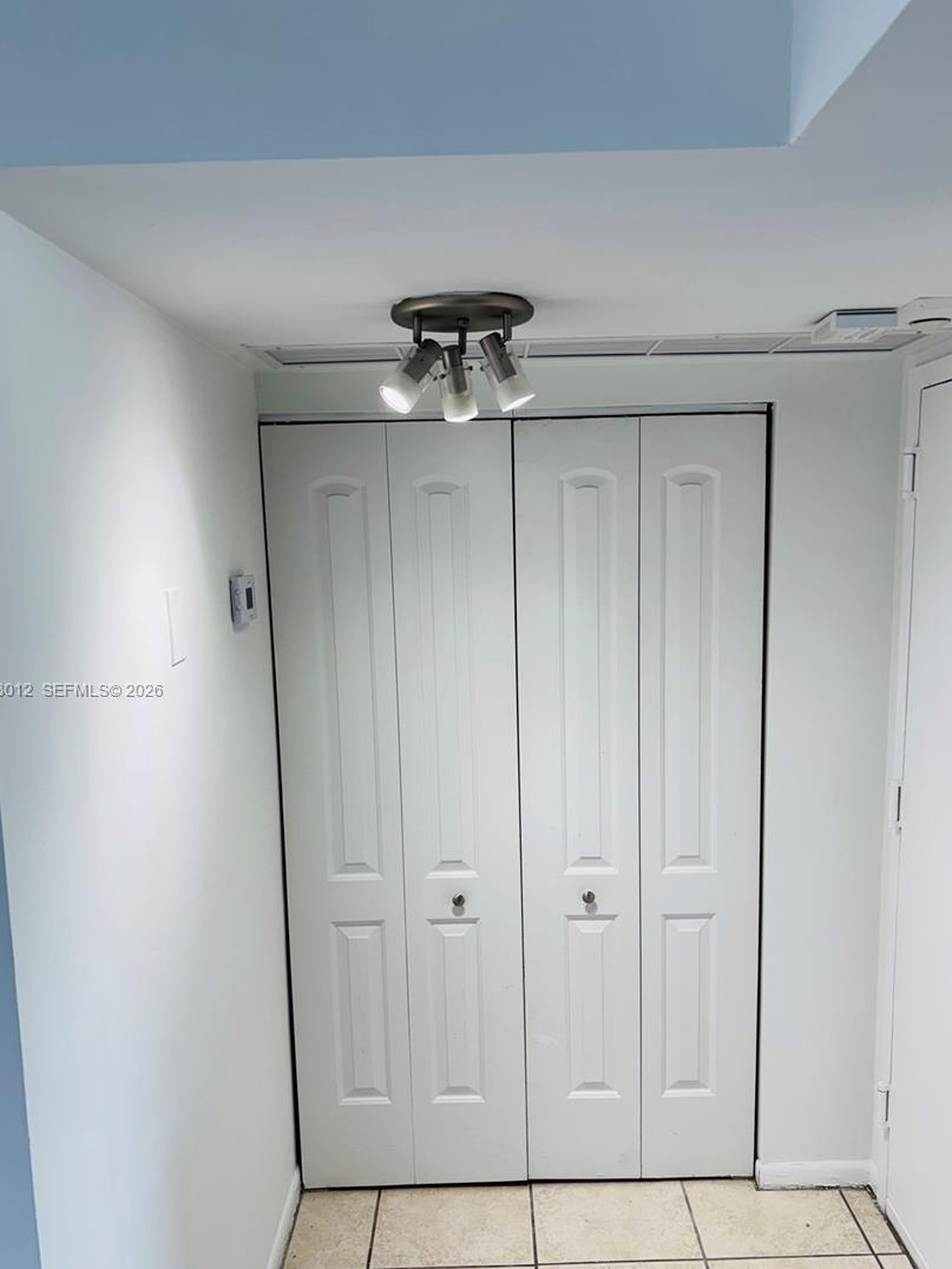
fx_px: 1063
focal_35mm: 29
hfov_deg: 48.2
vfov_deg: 61.6
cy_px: 691
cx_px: 474
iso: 32
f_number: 1.6
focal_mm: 5.96
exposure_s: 1/129
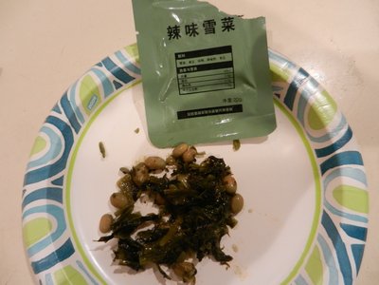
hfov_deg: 69.4
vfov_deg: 54.9
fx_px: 274
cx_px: 190
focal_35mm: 25
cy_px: 142
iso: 400
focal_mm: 4.5
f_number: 3.5
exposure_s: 1/25
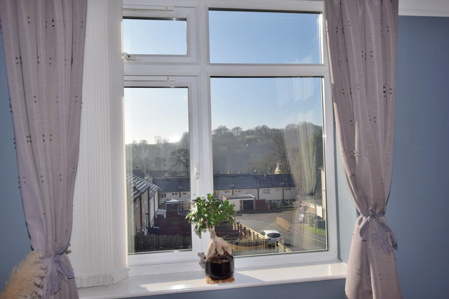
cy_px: 150
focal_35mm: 26
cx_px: 224
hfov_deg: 70.4
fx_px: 318
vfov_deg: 50.4
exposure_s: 1/200
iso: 100
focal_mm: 17
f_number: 10
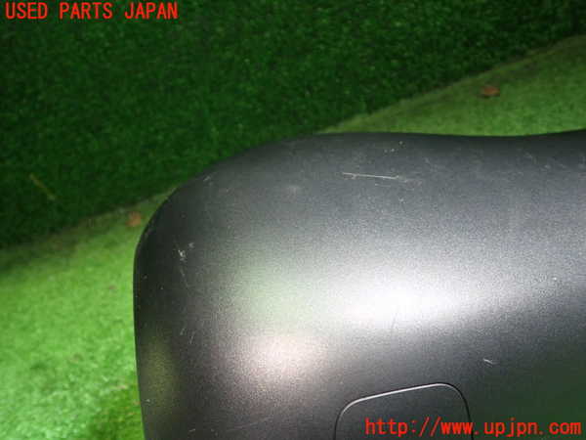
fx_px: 508
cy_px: 220
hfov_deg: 60.0
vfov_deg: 46.8
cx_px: 293
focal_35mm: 30
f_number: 2.3
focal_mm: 5.4
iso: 640
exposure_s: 1/30
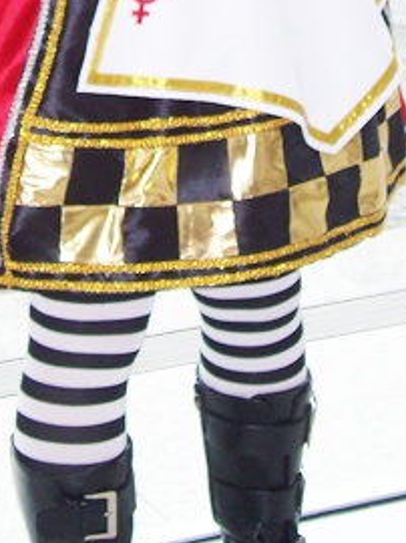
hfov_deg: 9.1
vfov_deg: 11.7
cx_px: 203
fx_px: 2553
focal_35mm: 163
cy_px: -239
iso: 100
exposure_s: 1/100
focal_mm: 11.5
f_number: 3.4
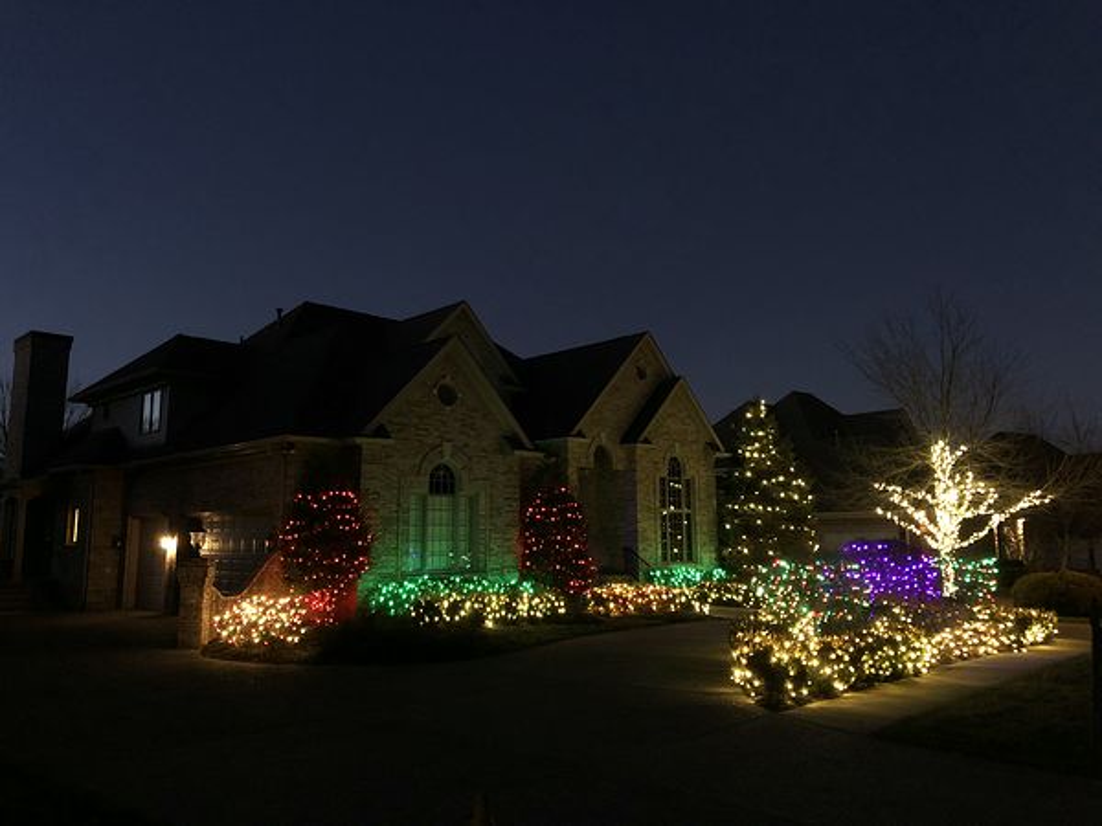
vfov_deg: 49.7
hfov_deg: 63.4
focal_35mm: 28
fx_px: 891
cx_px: 551
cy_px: 413
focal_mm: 3.99
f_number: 1.8
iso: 100
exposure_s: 1/4
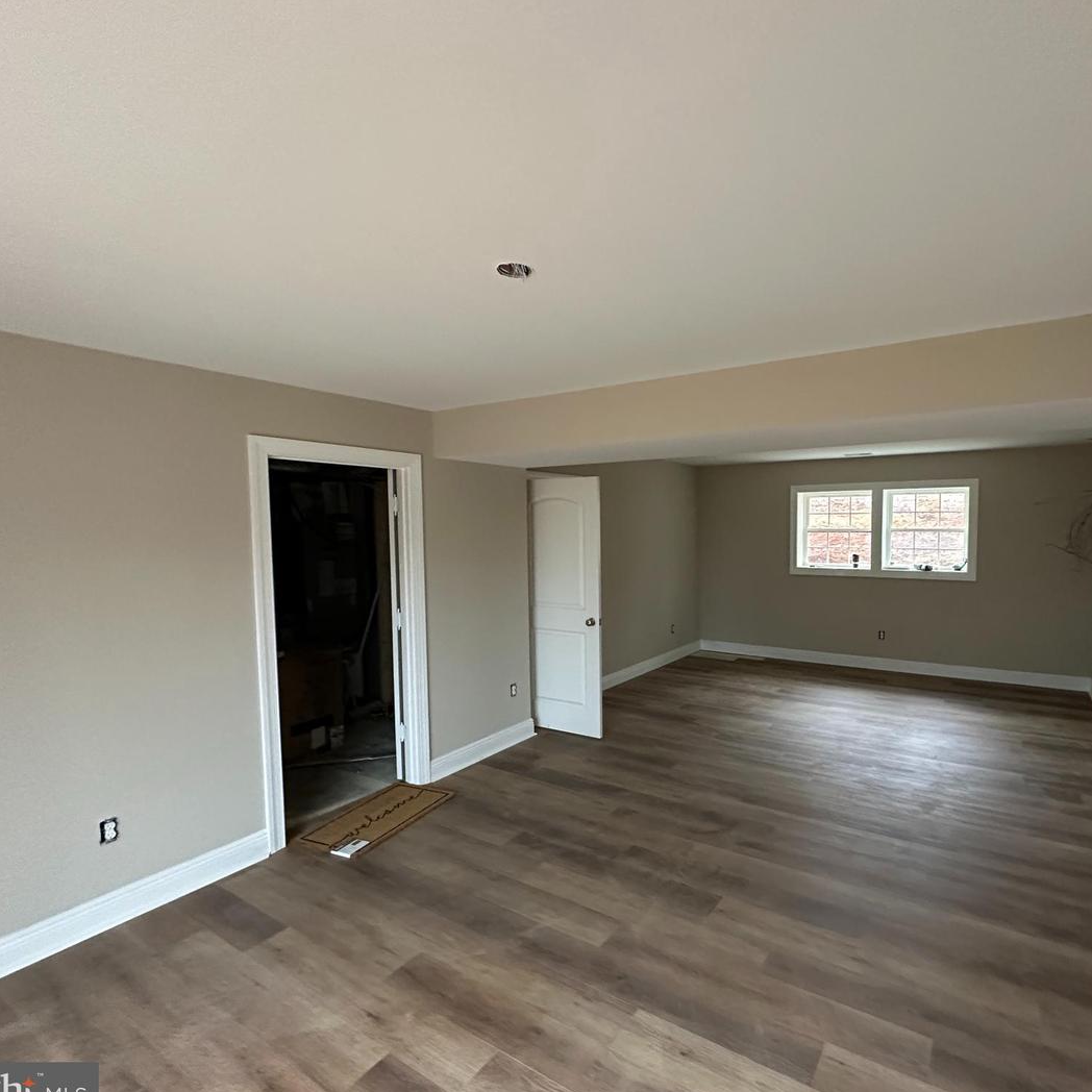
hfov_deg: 82.7
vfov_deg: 84.0
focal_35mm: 17
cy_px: 560
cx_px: 666
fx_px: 607
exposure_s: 1/60
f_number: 2.2
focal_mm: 2.22
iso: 800
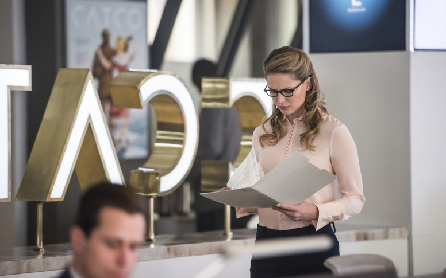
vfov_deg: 6.4
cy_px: 136
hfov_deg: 10.2
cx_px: 222
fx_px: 2492
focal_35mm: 205
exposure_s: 1/250
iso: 5000
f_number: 2.8
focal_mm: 200
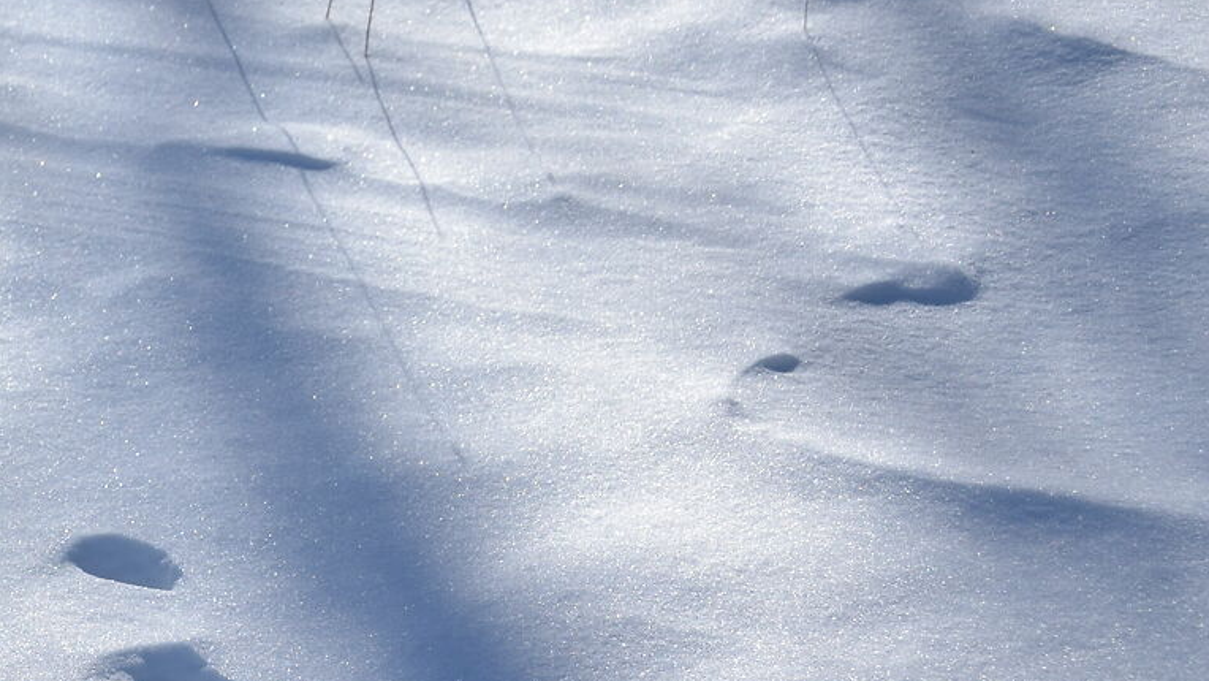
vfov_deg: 7.7
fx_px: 5066
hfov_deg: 12.9
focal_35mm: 158
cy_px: 502
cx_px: -636
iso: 200
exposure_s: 1/2000
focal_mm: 32
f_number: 4.5
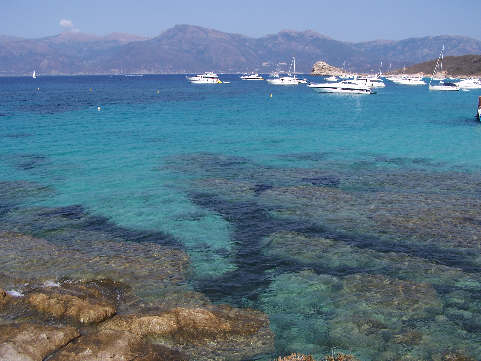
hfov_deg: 49.0
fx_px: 528
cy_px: 180
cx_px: 240
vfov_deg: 37.7
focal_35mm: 38
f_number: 4
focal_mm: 6.3
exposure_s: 1/800
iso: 80
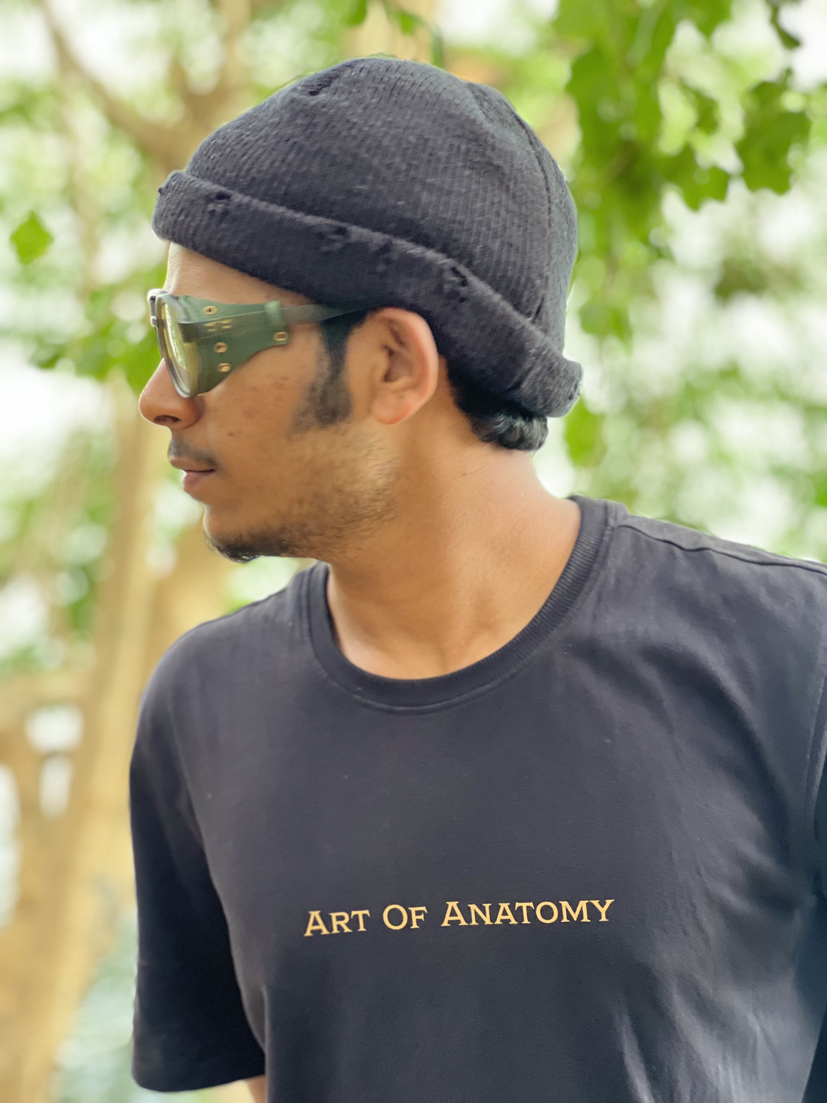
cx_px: 414
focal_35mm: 77
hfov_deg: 19.1
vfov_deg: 25.3
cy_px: 552
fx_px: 2453
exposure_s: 1/40
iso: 160
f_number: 2.8
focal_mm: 9
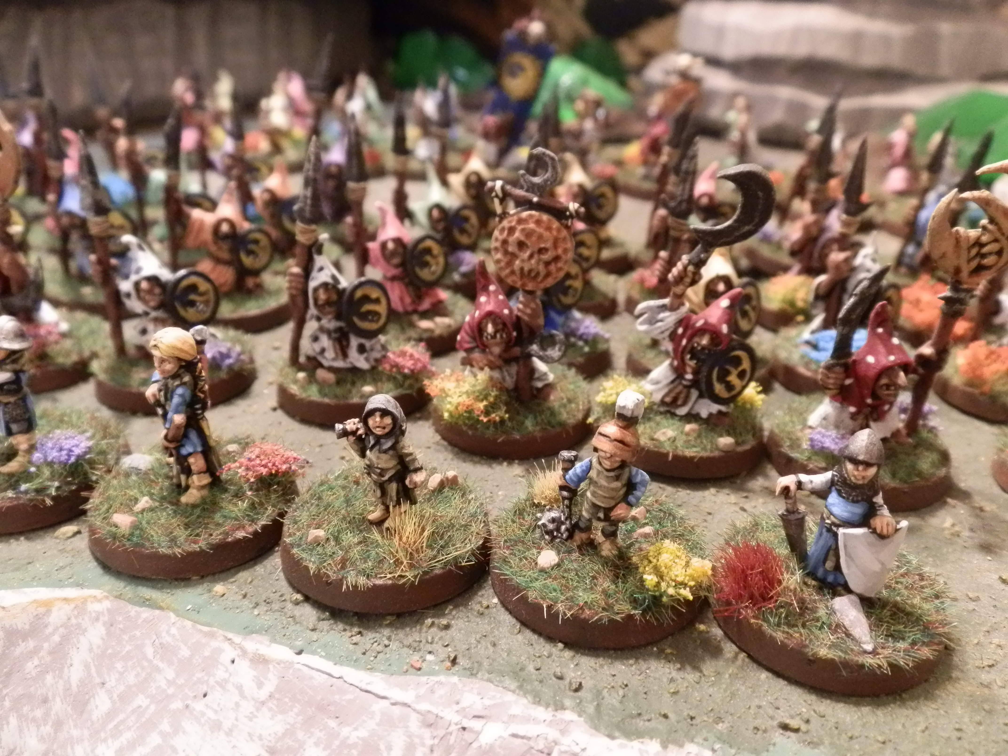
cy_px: 378
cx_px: 504
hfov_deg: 63.4
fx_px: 815
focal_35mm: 28
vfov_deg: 49.7
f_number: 3.1
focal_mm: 5
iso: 400
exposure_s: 1/40
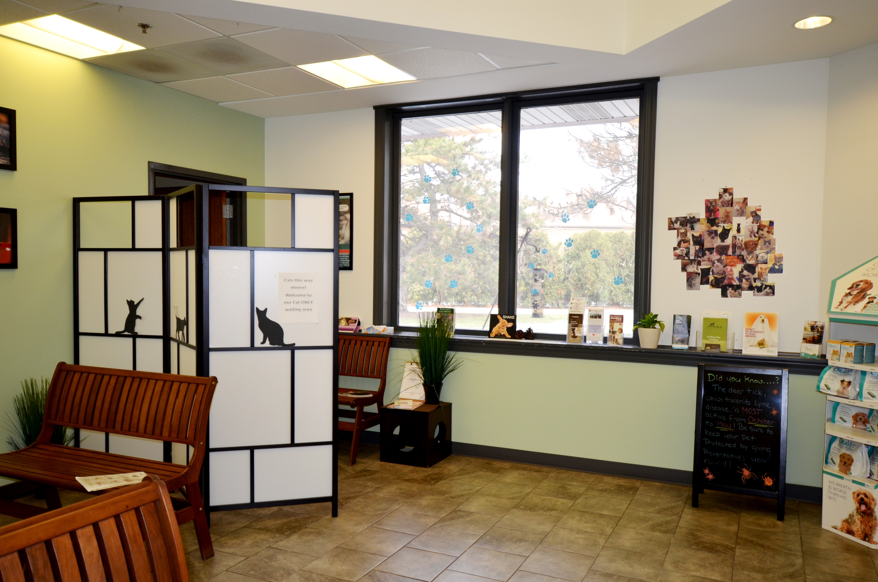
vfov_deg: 45.5
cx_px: 439
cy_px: 291
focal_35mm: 28
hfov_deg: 64.7
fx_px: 694
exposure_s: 1/160
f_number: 4.2
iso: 400
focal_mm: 19
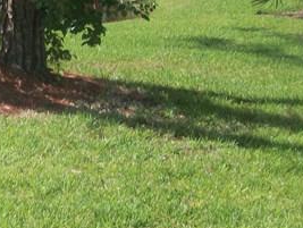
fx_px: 1175
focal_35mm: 134
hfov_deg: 14.2
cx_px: -83
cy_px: -9
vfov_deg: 11.0
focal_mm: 6.3
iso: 80
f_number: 8.8
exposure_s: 1/160
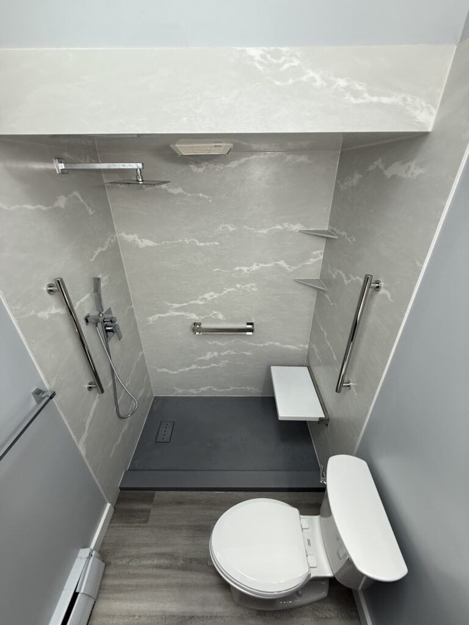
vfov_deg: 102.1
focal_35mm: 14
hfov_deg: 85.7
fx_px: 253
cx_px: 234
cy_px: 312
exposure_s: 1/120
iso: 125
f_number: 2.2
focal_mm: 2.22
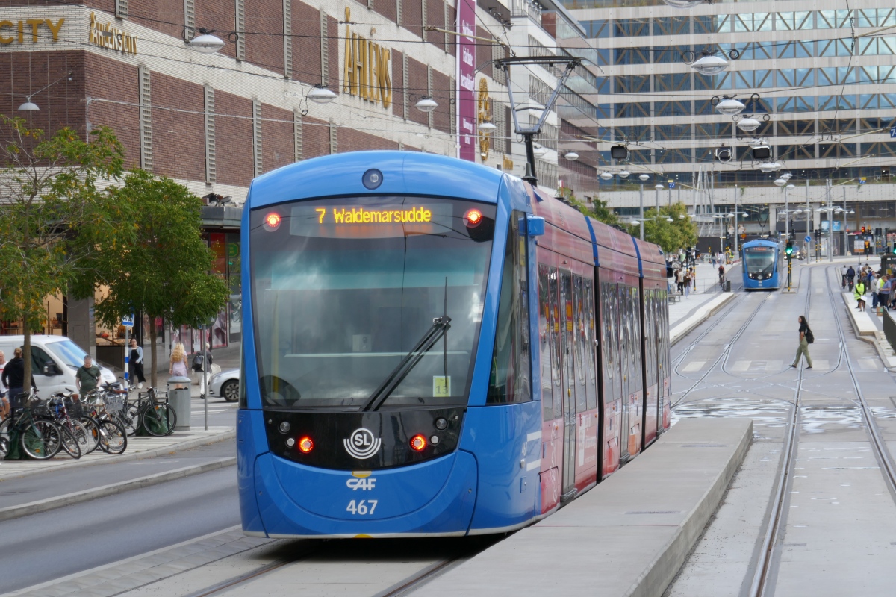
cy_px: 298
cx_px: 448
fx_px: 3136
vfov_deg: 10.9
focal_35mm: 126
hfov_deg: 16.3
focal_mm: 46
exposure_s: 1/100
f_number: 5.6
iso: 125
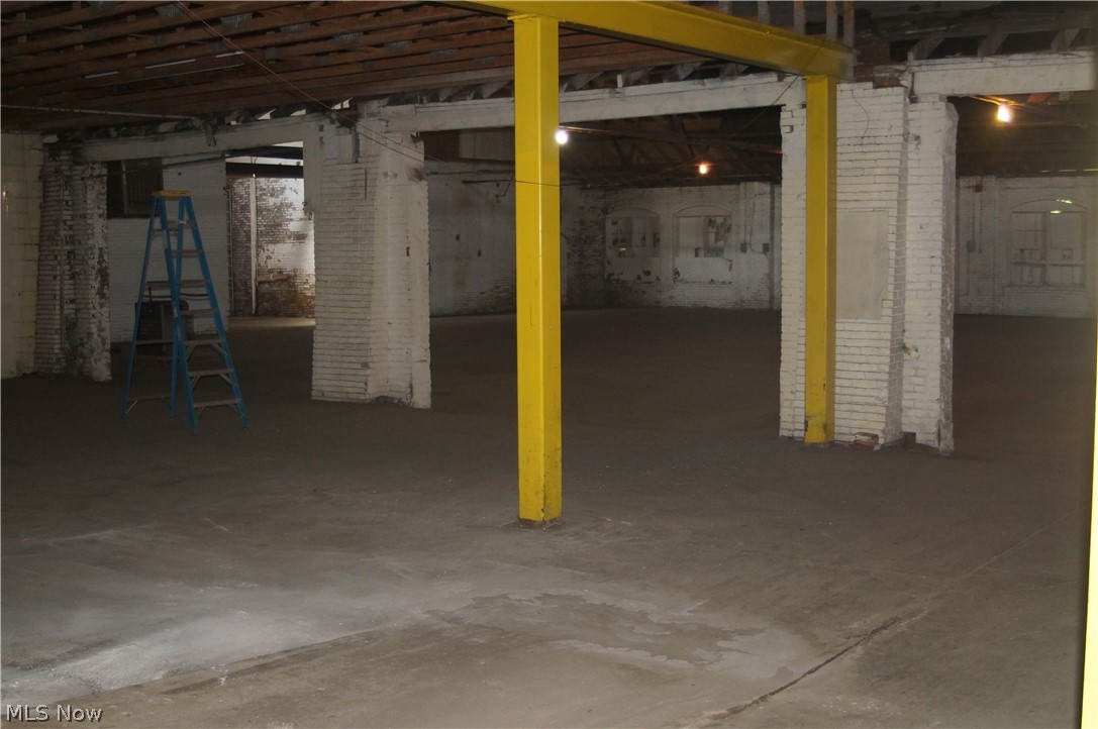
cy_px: 364
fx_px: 1279
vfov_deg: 31.8
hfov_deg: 46.4
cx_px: 549
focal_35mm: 42
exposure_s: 1/60
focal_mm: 28
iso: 800
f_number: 3.5
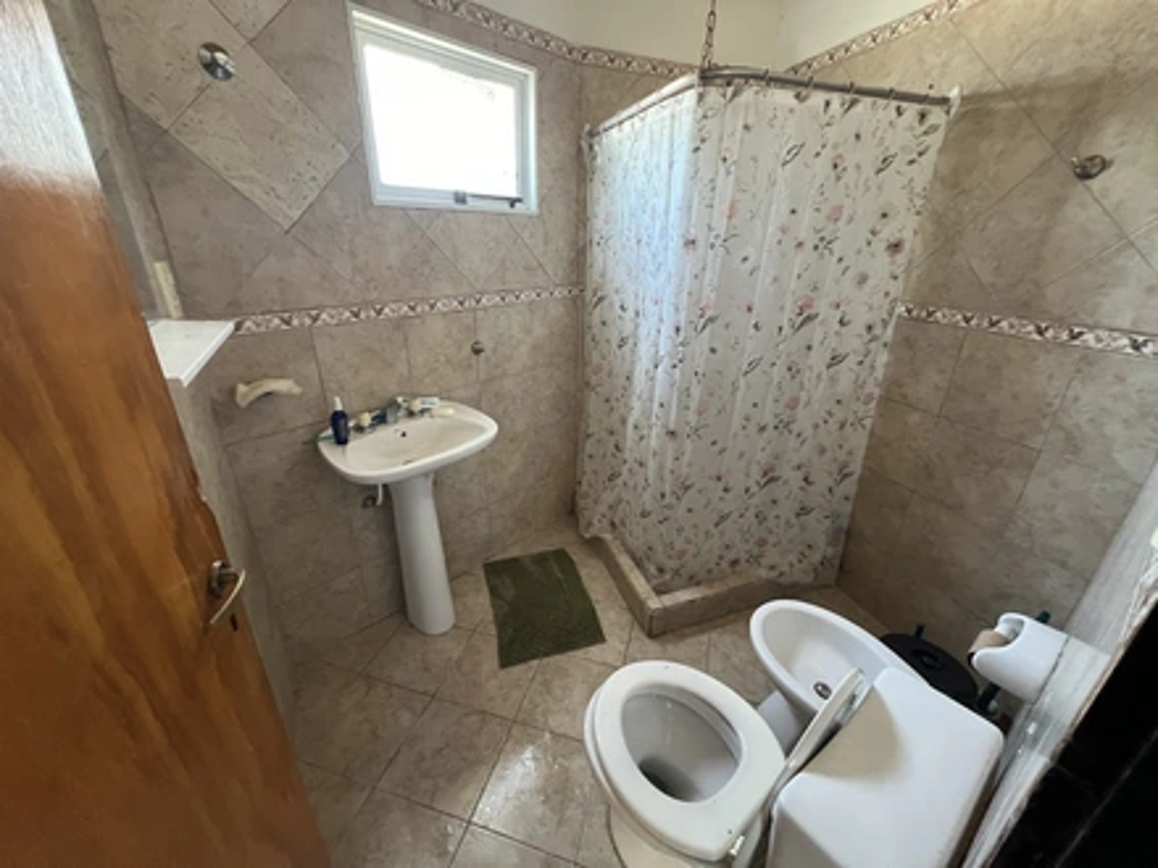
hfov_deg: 106.2
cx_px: 579
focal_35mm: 13
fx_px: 435
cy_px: 434
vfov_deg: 89.9
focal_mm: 1.57
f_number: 1.8
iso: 640
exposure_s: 1/60
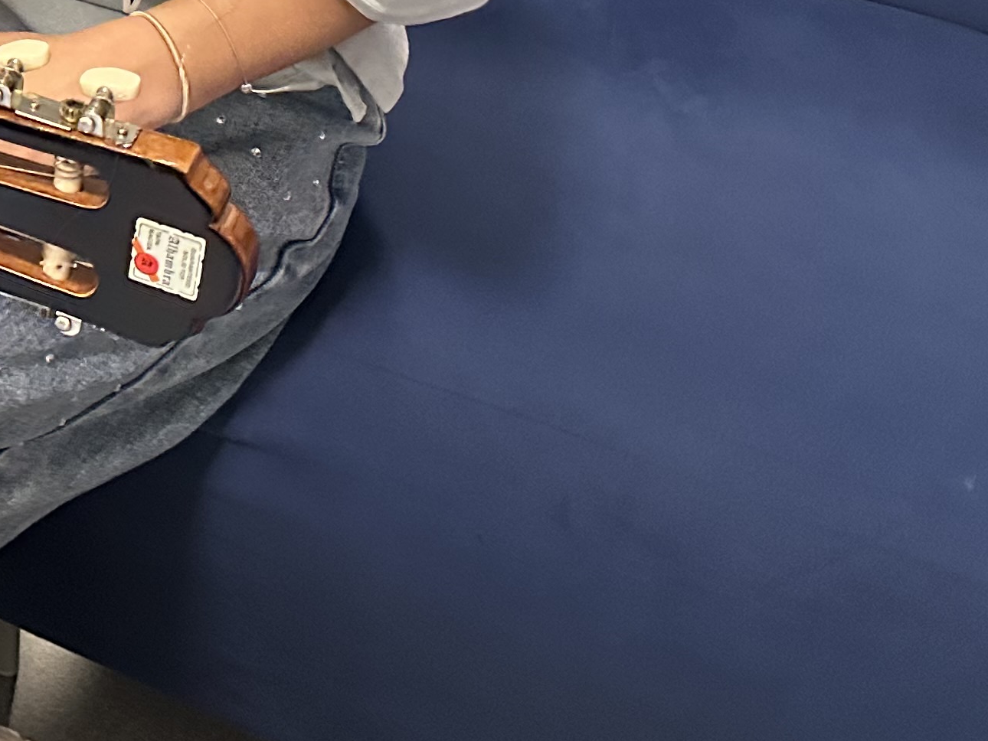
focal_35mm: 75
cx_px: -352
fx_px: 2141
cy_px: -402
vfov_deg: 17.5
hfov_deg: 22.7
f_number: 1.78
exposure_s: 1/50
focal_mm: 6.86
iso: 500
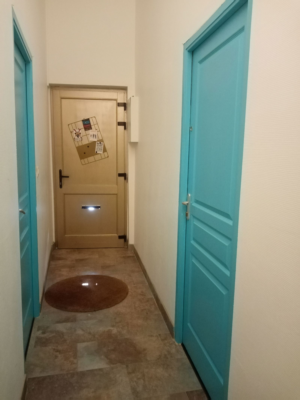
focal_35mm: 26
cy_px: 200
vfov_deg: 67.3
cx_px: 150
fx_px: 300
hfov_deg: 53.1
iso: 1422
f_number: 1.8
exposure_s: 1/20
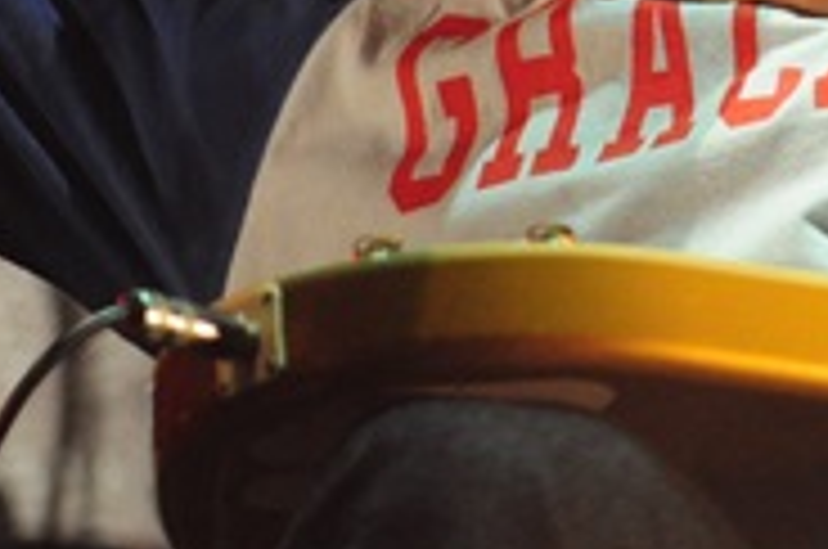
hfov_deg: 1.1
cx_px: 1242
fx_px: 44818
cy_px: -497
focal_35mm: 1952
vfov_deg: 0.7
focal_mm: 300
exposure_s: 1/320
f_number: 2.8
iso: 1600
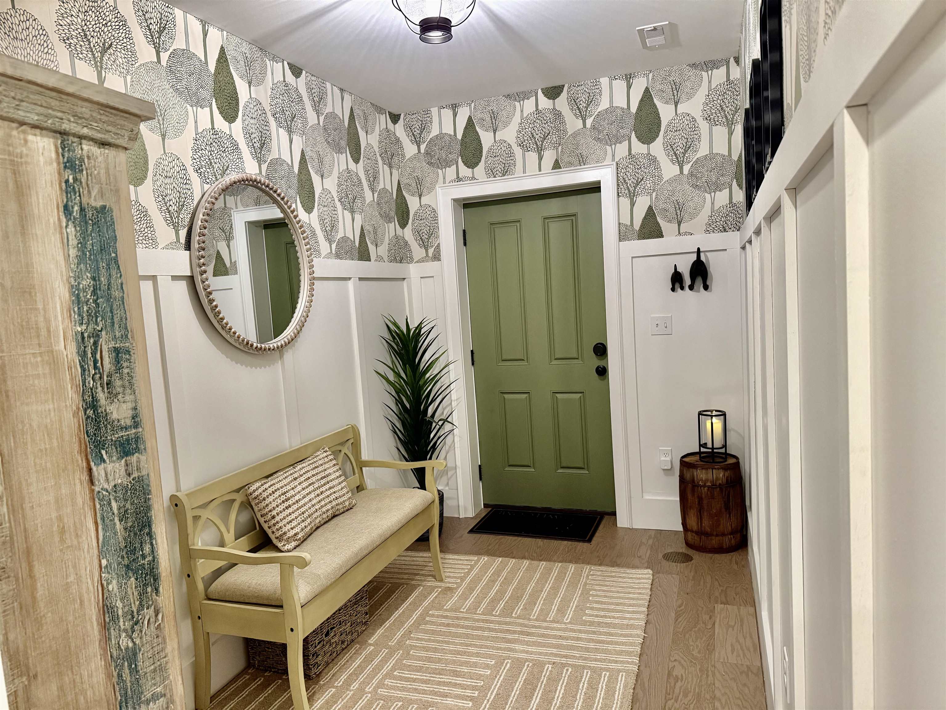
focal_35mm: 24
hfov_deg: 71.6
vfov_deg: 56.8
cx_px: 473
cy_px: 355
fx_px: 656
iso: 400
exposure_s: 1/60
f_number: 1.78
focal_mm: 6.76
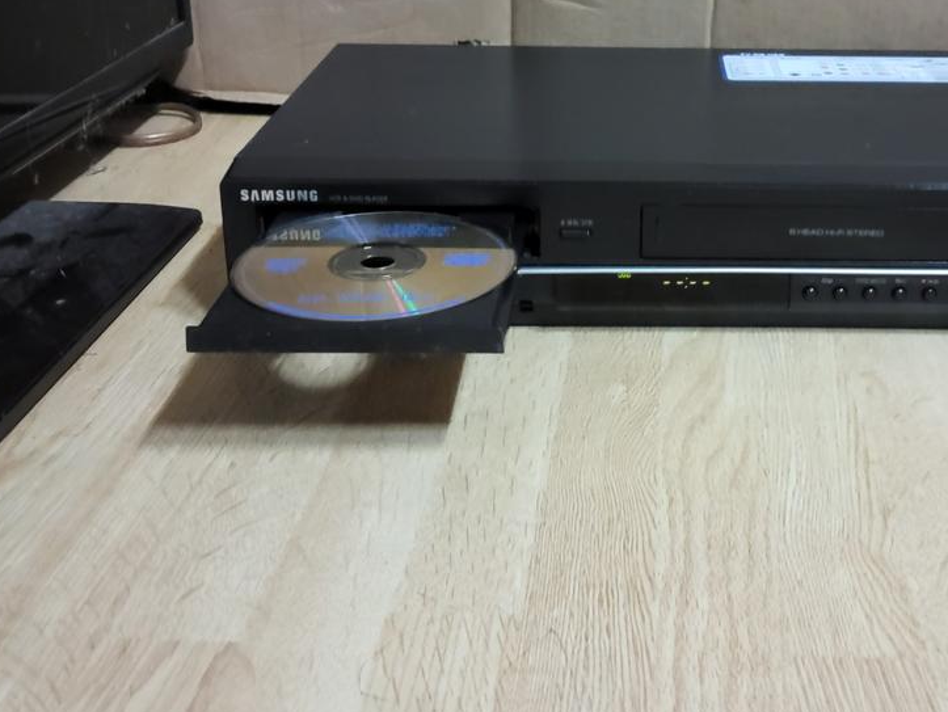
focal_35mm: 46
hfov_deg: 40.6
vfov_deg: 31.0
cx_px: 654
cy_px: 174
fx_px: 1260
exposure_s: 1/30
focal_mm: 3.98
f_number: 1.8
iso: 640
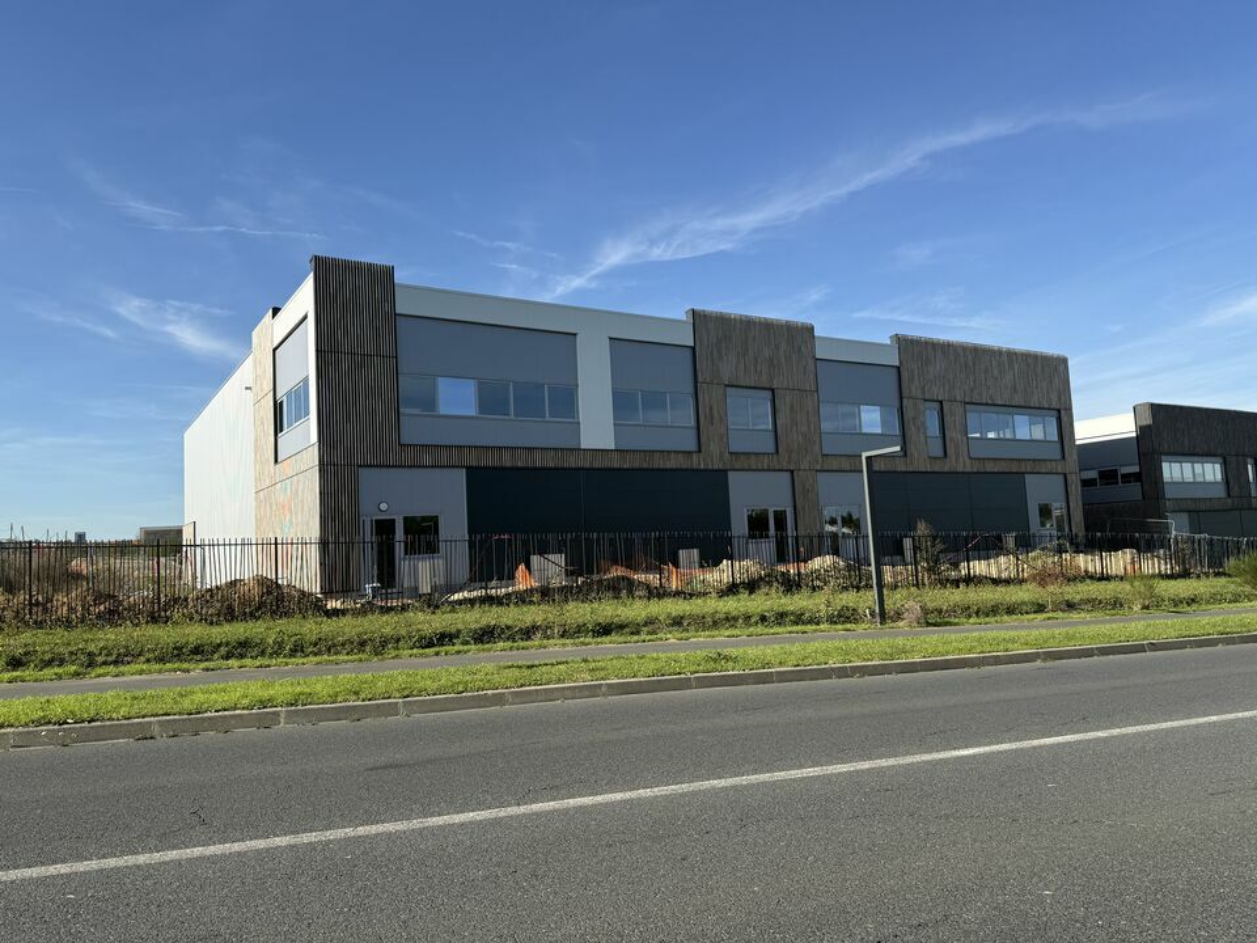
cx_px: 628
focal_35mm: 24
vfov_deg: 56.8
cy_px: 472
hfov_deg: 71.6
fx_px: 872
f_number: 1.78
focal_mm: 6.76
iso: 80
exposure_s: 1/3584
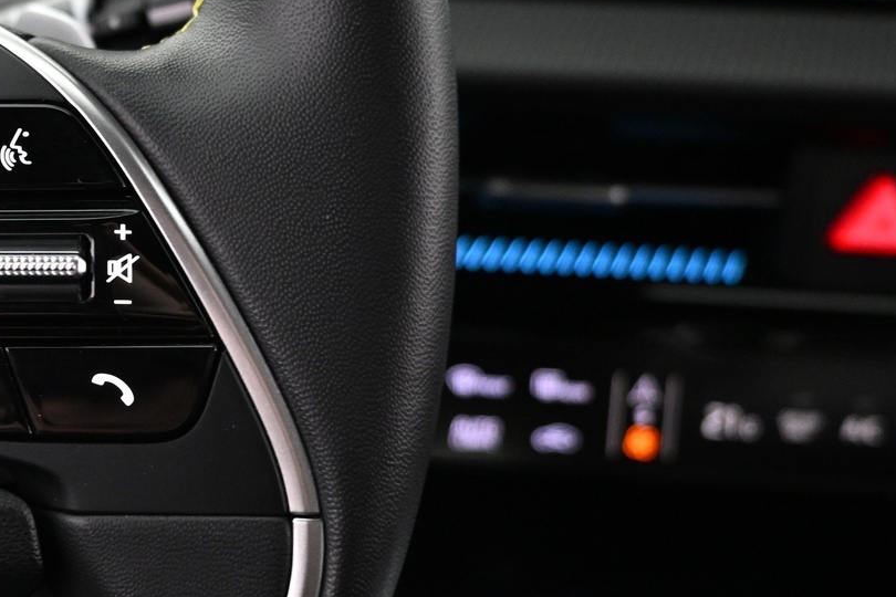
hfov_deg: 37.2
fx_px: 1195
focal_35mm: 48
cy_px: 284
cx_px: 20
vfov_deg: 28.1
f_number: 3.5
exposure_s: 1/25
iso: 1600
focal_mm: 16
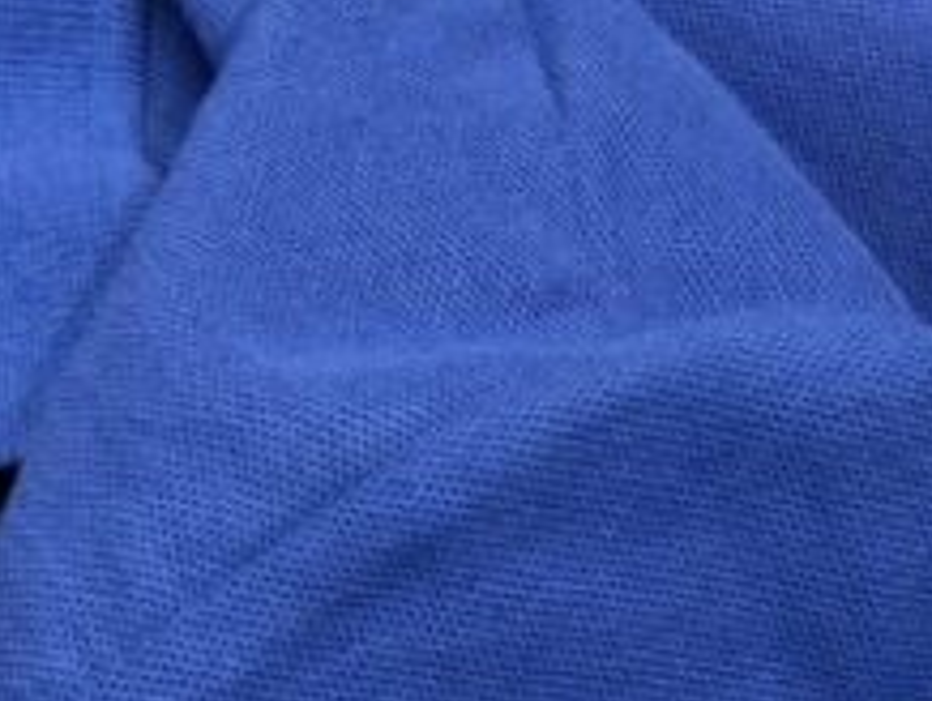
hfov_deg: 11.2
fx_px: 4744
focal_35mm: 176
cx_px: 778
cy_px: 162
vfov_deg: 8.4
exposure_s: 1/100
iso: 160
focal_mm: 6.76
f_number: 1.78
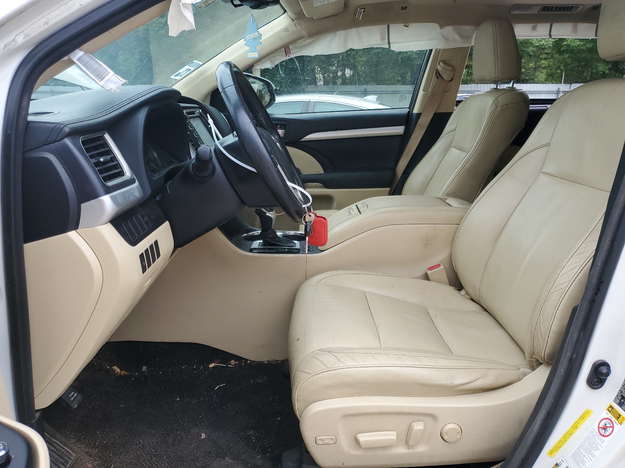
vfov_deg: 53.1
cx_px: 312
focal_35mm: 26
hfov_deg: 67.3
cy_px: 234
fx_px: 469
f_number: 1.5
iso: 50
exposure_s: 1/417
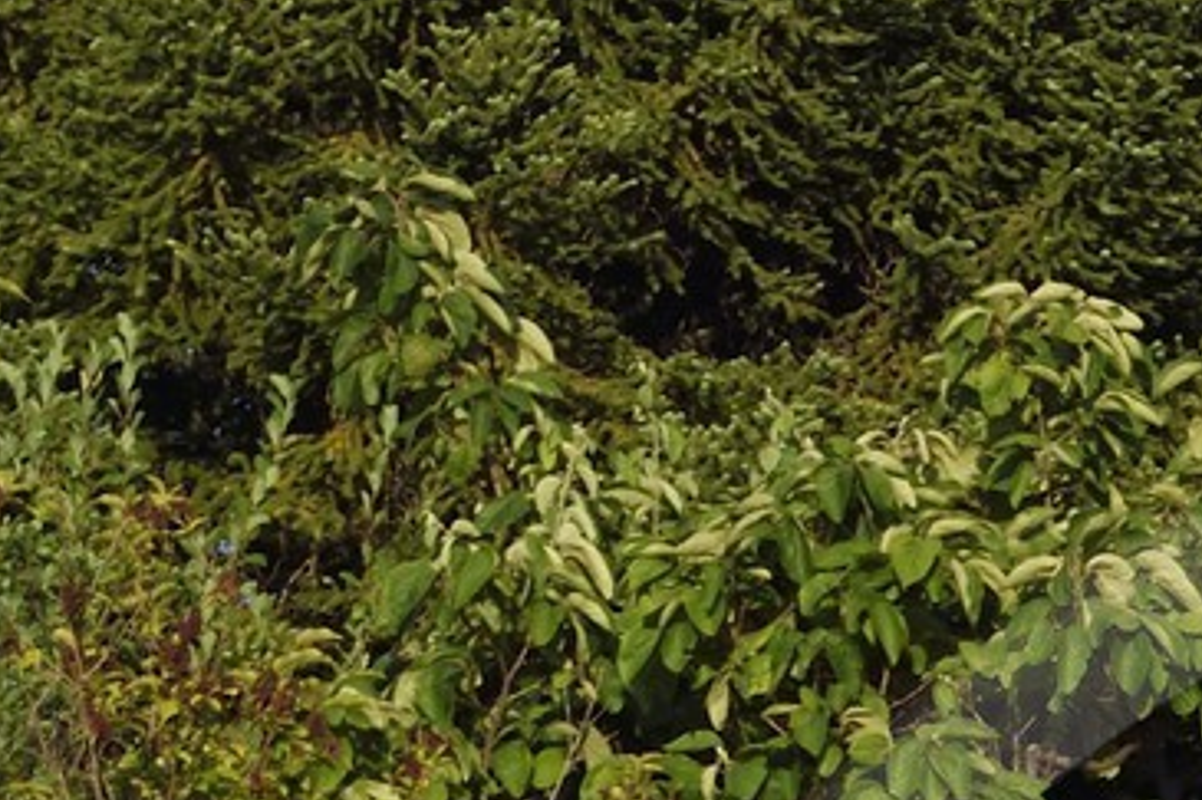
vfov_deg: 5.1
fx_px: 8777
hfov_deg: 7.7
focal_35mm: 263
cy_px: 1738
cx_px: 1808
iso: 250
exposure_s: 1/200
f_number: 16
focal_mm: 60
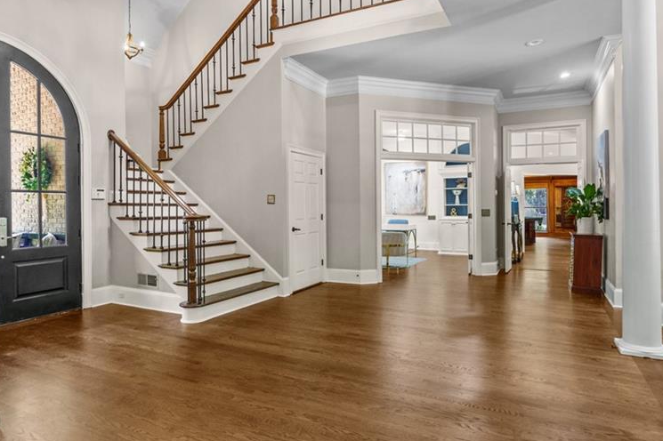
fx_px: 418
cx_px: 333
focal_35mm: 23
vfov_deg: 55.7
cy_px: 209
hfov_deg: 76.9
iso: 1250
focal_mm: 16.5
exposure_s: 1/10
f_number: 6.3
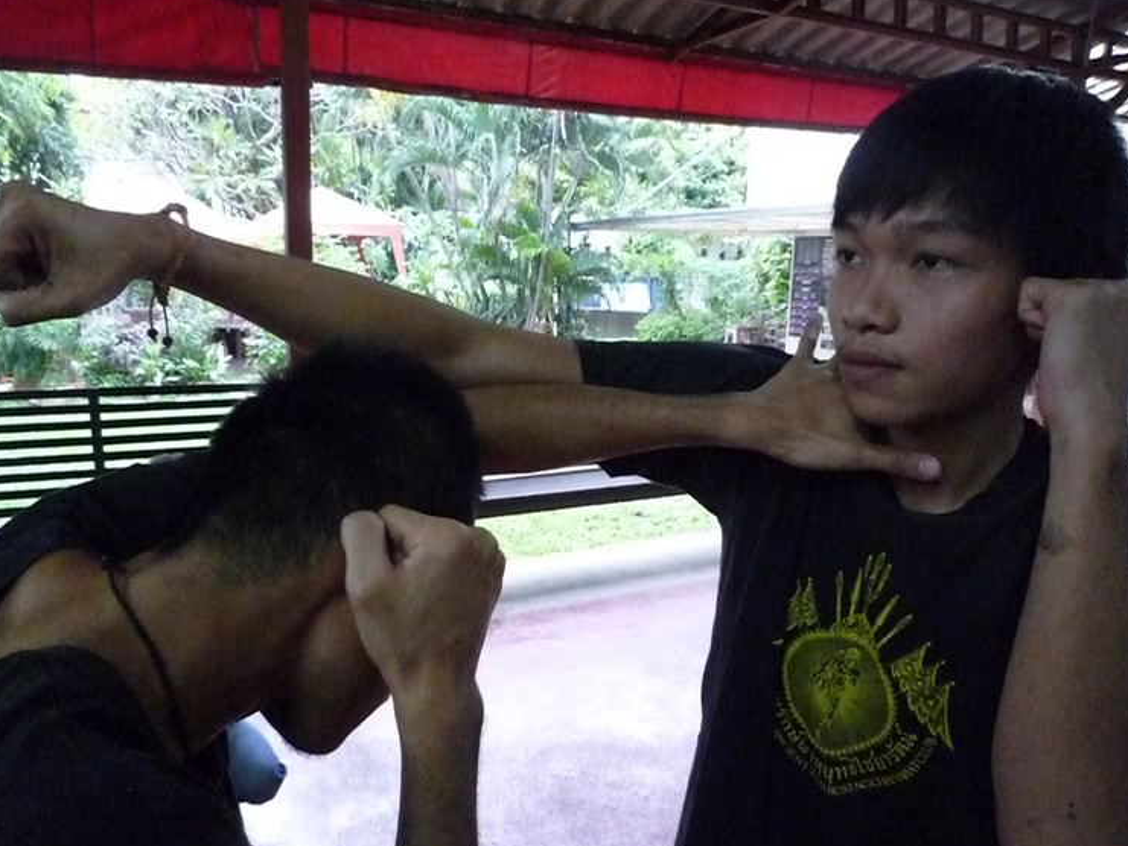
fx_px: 880
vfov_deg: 51.4
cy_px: 412
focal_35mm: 27
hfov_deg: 65.3
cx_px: 553
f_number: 2.8
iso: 1600
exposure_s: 1/60
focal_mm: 4.4
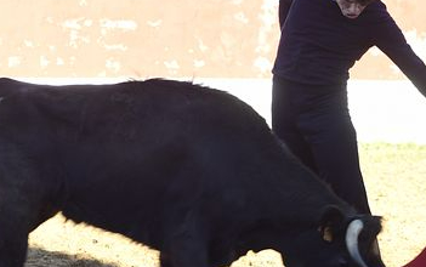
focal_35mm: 296
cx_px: 155
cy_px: 118
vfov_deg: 4.4
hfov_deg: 7.1
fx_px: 3439
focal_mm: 120
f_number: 5
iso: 400
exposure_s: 1/320
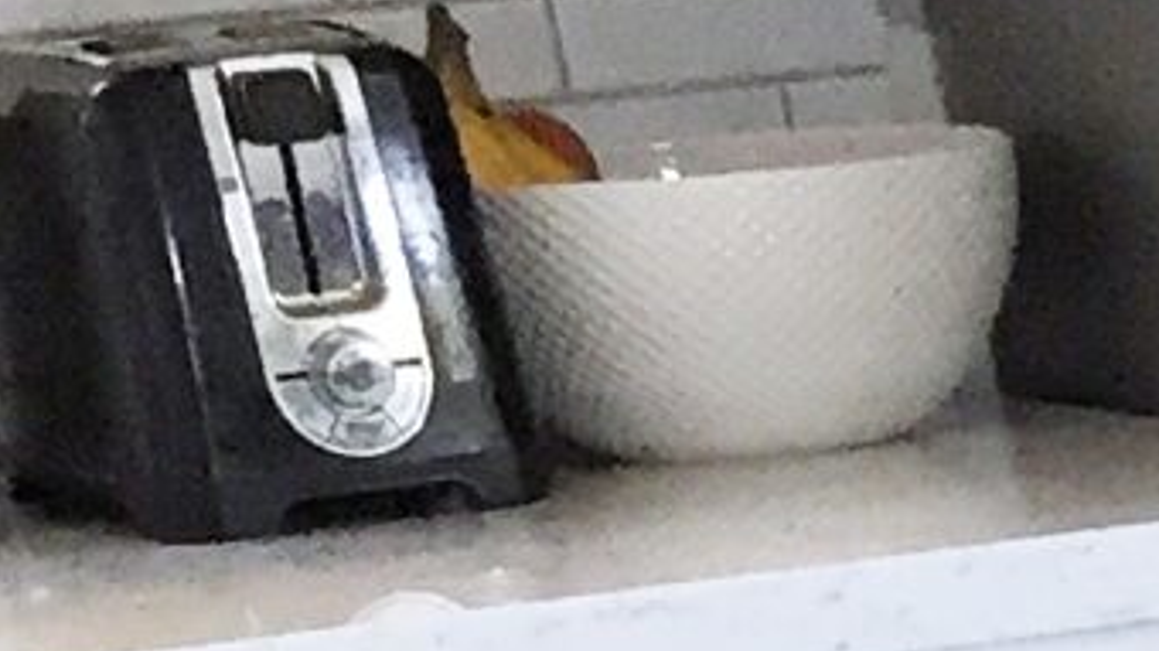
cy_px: 2873
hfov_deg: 7.7
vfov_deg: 4.5
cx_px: 3644
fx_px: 7312
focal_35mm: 238
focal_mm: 4.15
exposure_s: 1/30
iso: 32
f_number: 2.2
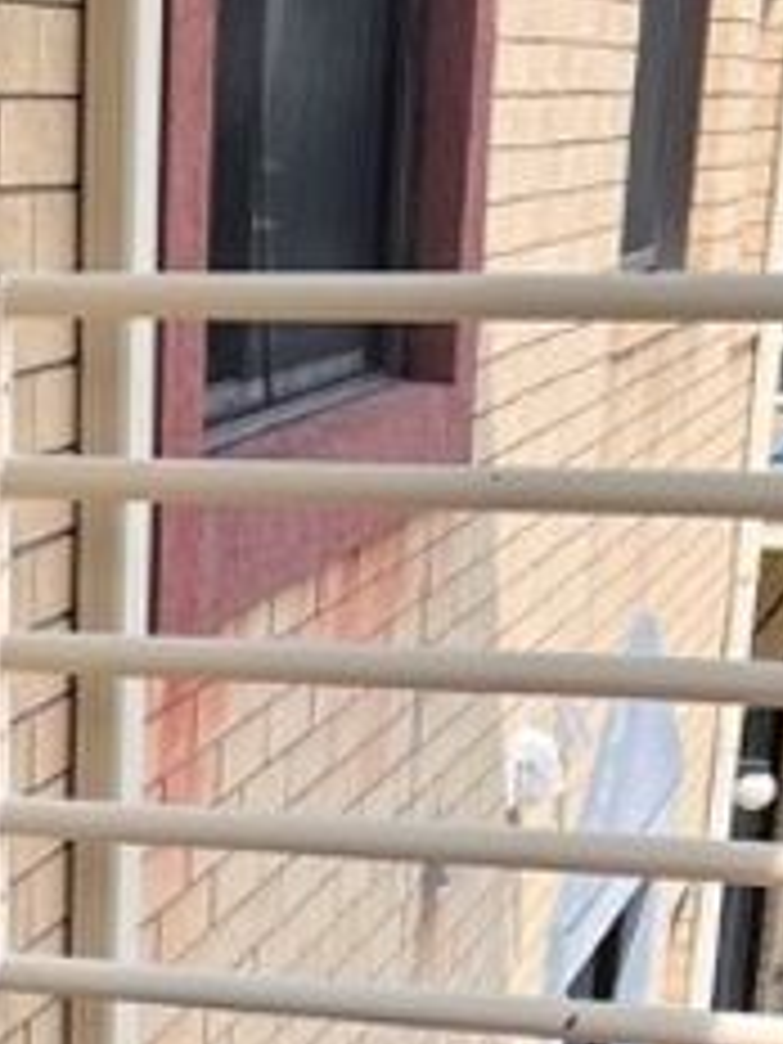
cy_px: 1433
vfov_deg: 18.5
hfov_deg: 14.7
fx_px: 2925
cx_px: -176
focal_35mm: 97
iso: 50
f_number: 1.5
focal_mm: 5.7
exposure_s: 1/1266
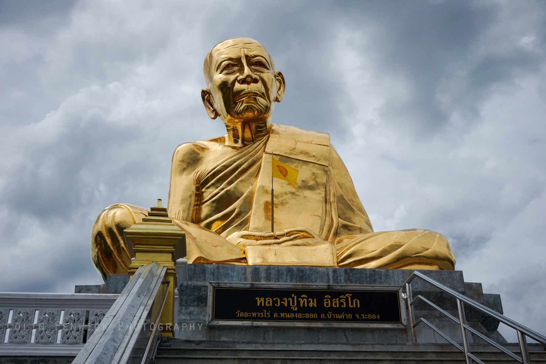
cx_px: 273
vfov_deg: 32.6
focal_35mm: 41
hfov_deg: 47.4
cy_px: 182
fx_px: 622
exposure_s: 1/12000
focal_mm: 27
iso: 1250
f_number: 6.4
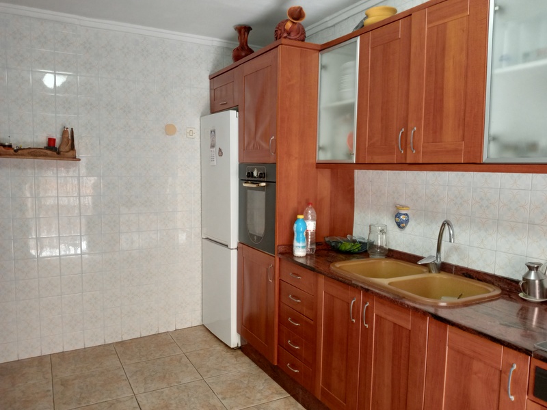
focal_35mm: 28
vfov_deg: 49.7
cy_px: 205
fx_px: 442
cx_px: 274
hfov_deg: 63.4
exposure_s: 1/33.3
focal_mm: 4.04
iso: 1599
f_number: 1.8
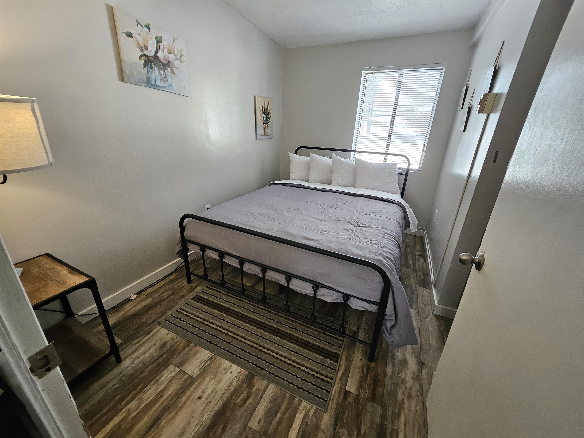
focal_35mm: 13
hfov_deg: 106.2
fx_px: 219
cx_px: 292
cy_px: 219
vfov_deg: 89.9
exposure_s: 1/60
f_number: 2.2
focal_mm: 1.74
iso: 160
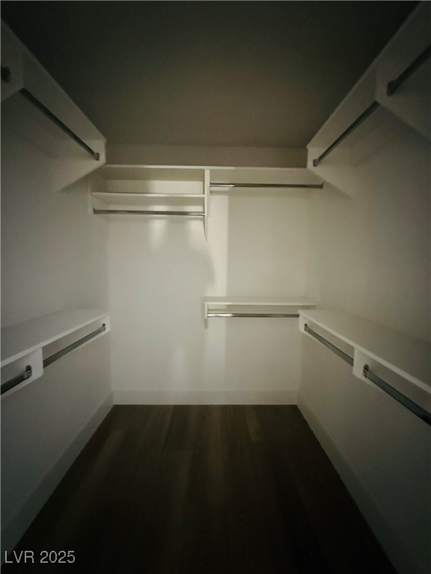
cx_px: 216
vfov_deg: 102.1
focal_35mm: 14
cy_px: 287
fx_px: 232
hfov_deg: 85.7
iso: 1600
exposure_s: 1/32
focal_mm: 2.22
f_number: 2.2
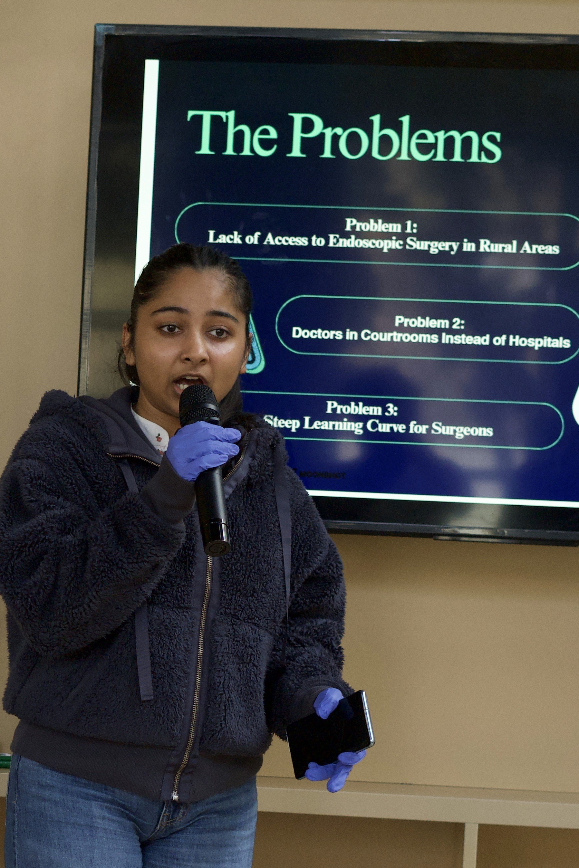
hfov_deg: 10.3
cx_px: -164
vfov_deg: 15.7
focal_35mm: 130
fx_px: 3136
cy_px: 663
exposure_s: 1/500
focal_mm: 50
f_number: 2.8
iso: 2000
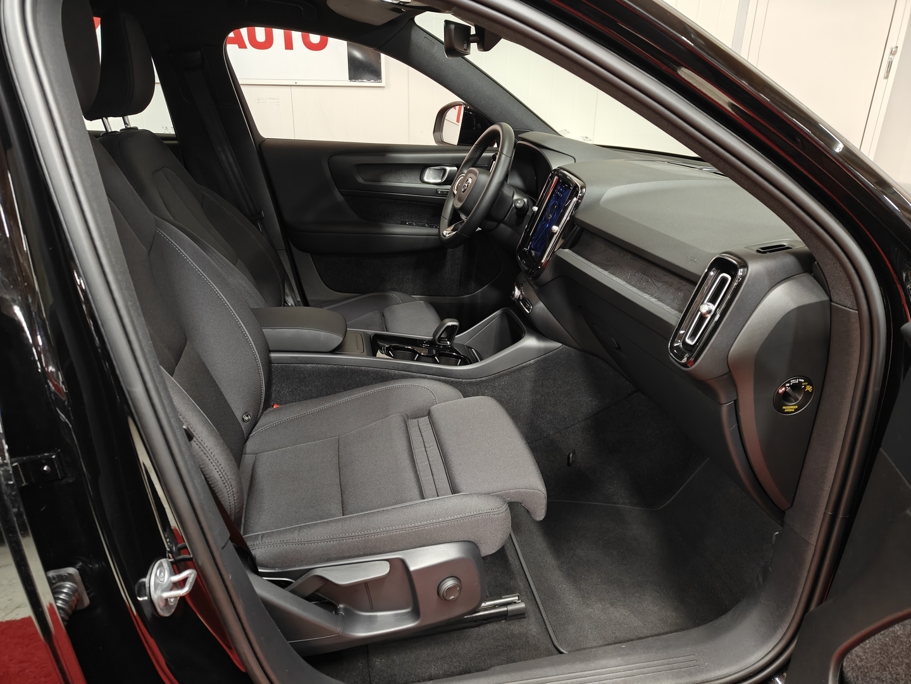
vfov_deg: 56.8
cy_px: 342
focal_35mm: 24
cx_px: 456
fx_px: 632
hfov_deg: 71.6
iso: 160
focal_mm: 5.59
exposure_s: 1/44
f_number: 1.8
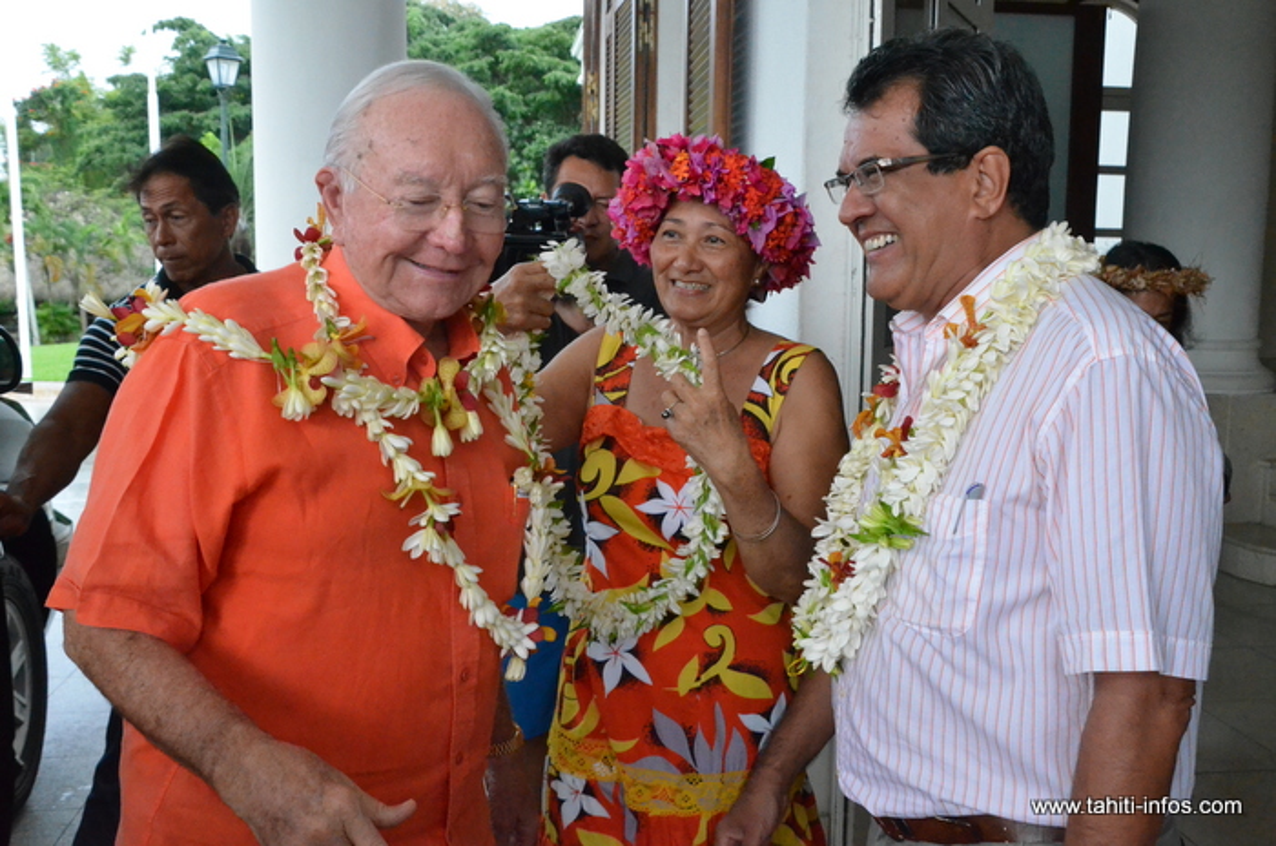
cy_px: 423
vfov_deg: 39.8
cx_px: 638
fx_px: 1168
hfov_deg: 57.3
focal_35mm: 33
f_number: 10
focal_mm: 22
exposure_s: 1/400
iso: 6400
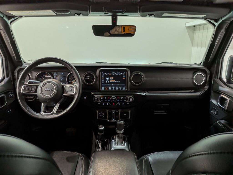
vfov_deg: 56.8
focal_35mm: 24
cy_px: 88
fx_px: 162
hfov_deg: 71.6
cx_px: 116
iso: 25
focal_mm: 4.53
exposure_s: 1/131
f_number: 1.7
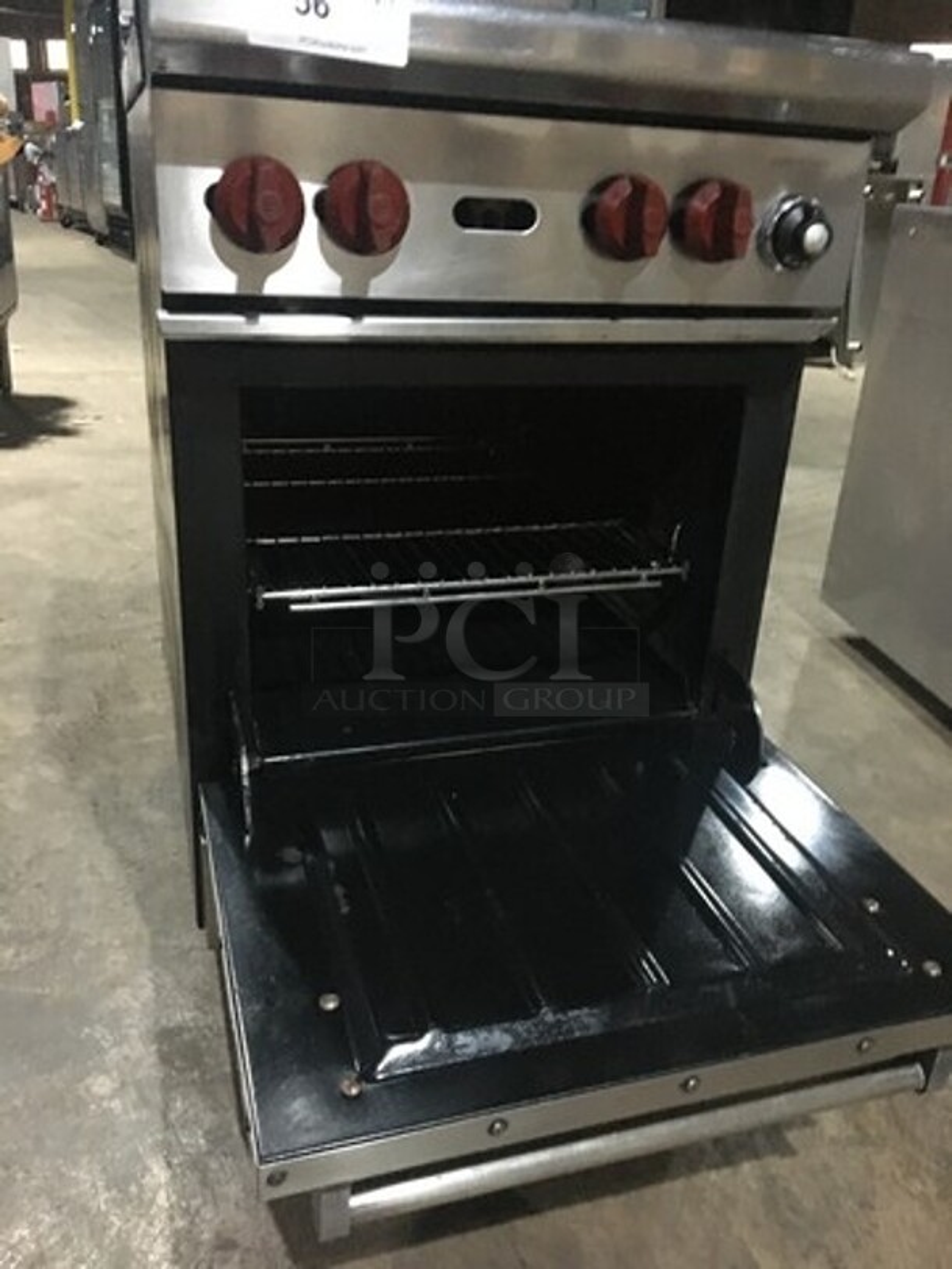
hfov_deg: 48.2
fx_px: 1063
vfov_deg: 61.7
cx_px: 476
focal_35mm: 29
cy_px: 634
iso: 400
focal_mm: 4.15
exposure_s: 1/15
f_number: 2.2
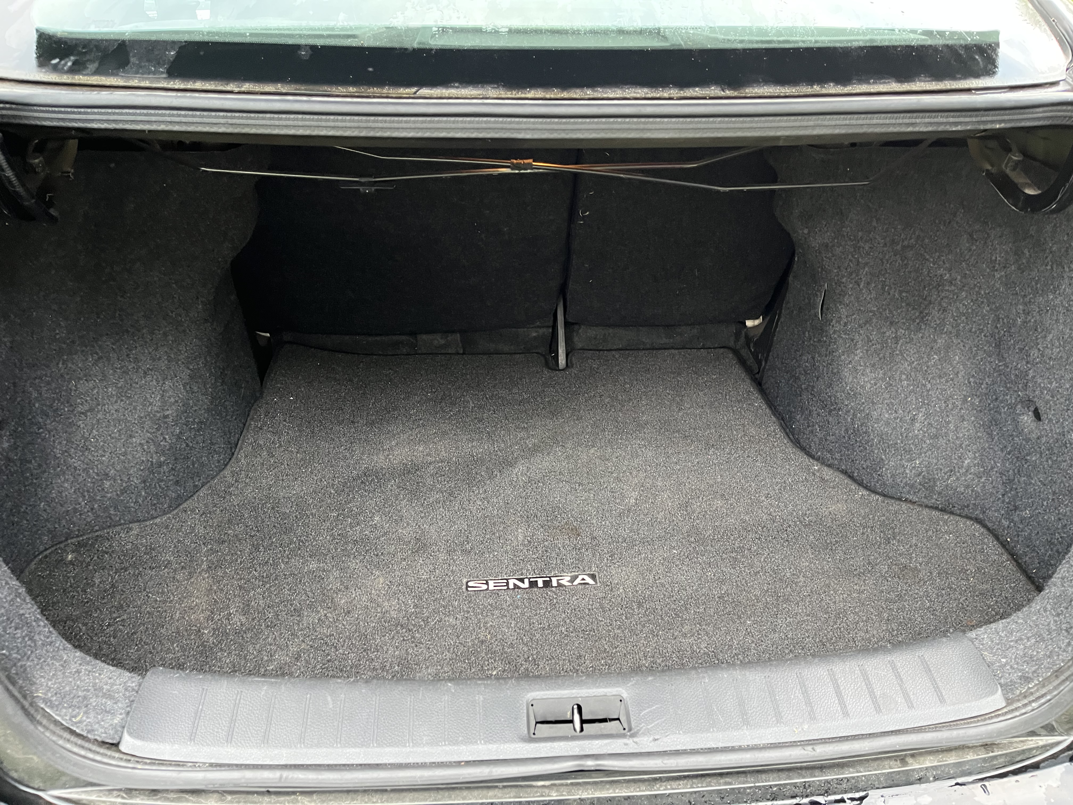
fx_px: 806
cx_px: 536
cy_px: 402
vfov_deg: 53.1
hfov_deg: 67.3
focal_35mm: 26
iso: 400
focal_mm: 5.1
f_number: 1.6
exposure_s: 1/60
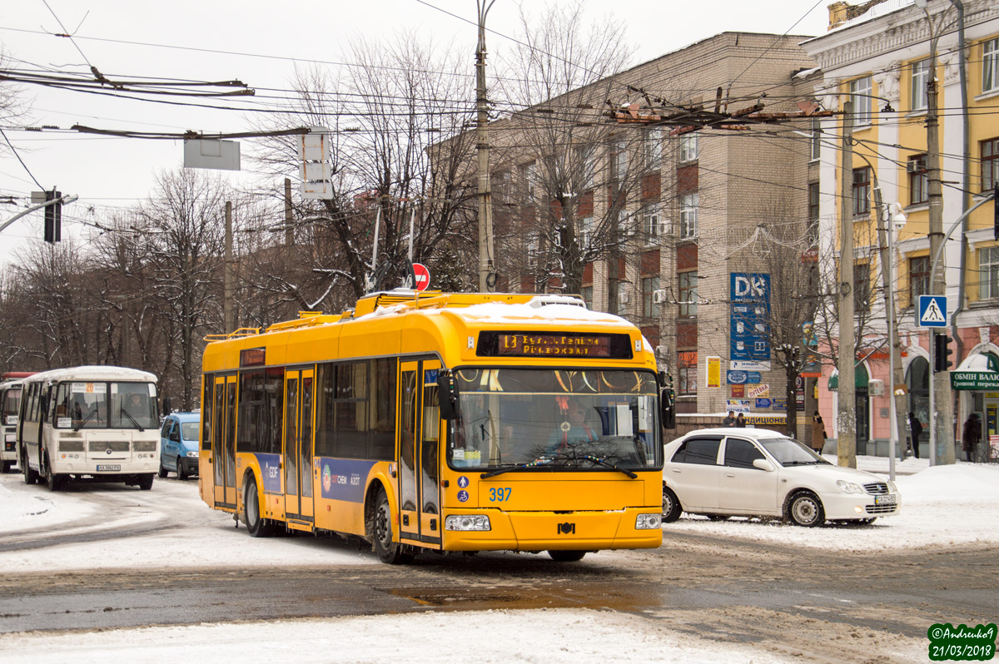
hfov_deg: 31.9
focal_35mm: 63
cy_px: 332
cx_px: 500
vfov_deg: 21.5
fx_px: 1747
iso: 100
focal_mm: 42
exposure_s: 1/1600
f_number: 5.6
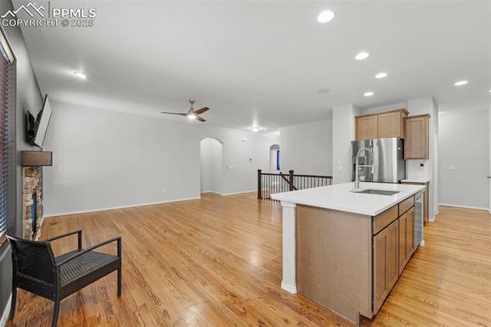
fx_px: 191
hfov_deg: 104.3
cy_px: 164
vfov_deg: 81.1
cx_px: 246
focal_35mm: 14
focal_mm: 14
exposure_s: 2.5
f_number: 10
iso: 100
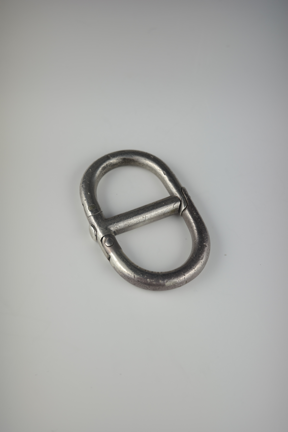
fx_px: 480
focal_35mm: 40
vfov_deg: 48.5
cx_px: 144
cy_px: 216
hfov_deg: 33.4
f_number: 7.1
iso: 100
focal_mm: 26
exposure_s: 1/50
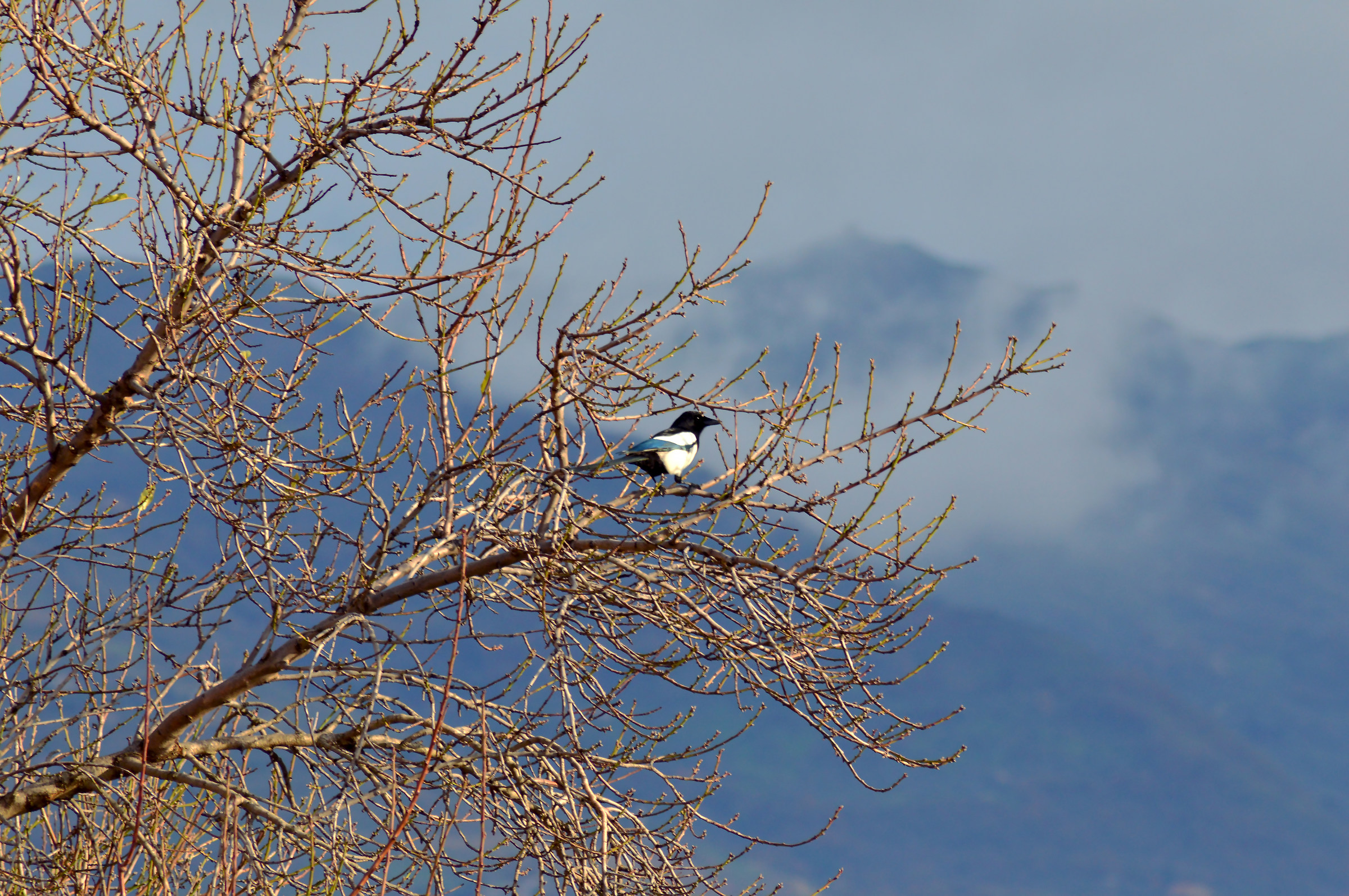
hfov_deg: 4.6
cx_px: 674
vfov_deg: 3.0
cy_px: 448
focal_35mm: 450
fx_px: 16845
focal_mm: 300
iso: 400
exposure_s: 1/320
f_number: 11
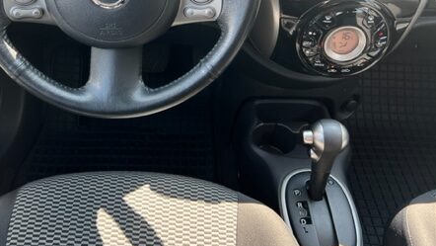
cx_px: 150
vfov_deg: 28.1
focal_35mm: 41
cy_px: 32
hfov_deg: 48.6
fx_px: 474
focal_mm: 5.7
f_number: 1.5
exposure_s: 1/170
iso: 64
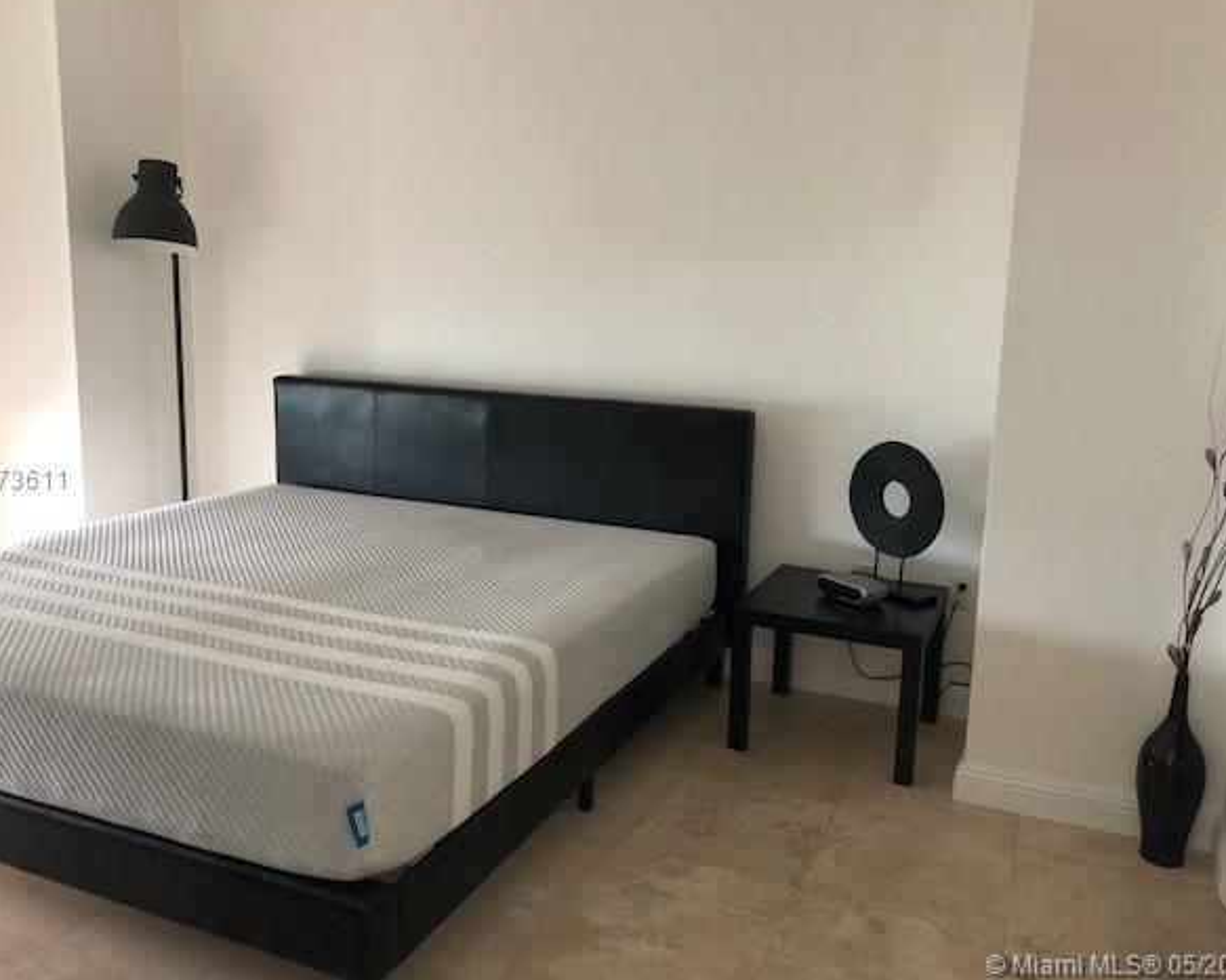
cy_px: 479
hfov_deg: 58.8
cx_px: 599
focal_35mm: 30
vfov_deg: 48.5
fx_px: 1088
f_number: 1.8
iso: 80
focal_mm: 4
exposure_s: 1/15
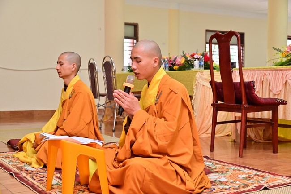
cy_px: 97
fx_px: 420
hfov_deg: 38.2
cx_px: 146
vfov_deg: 25.9
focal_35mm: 52
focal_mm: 52
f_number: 5.6
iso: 1600
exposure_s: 1/200
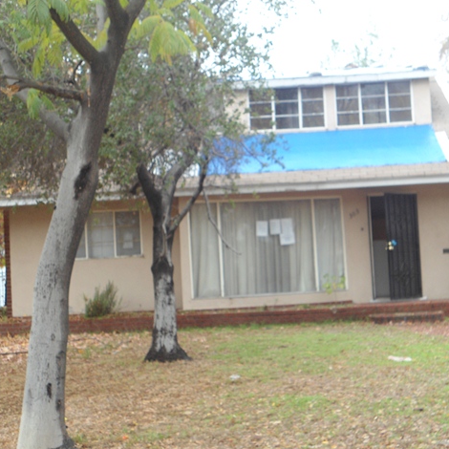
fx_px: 778
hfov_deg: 32.0
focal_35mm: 53
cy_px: 221
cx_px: 284
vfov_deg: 32.2
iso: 80
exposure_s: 1/125
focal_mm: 7.9
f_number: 3.5
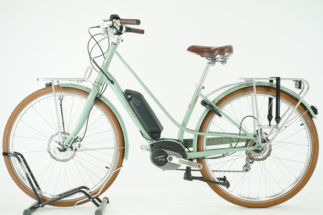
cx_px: 162
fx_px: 574
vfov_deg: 21.2
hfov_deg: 31.4
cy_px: 108
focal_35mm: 64
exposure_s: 1/200
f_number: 6.3
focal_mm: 64
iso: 2500
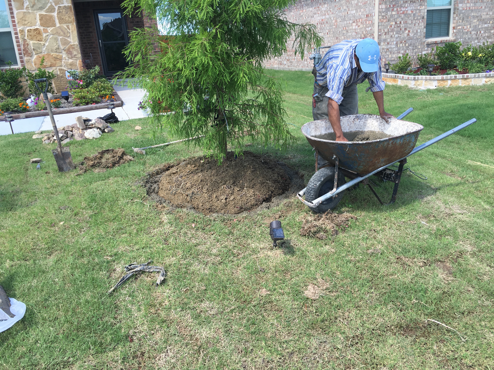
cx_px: 247
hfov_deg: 61.7
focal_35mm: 29
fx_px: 414
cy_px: 185
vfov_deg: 48.2
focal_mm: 4.15
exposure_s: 1/371
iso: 25
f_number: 2.2
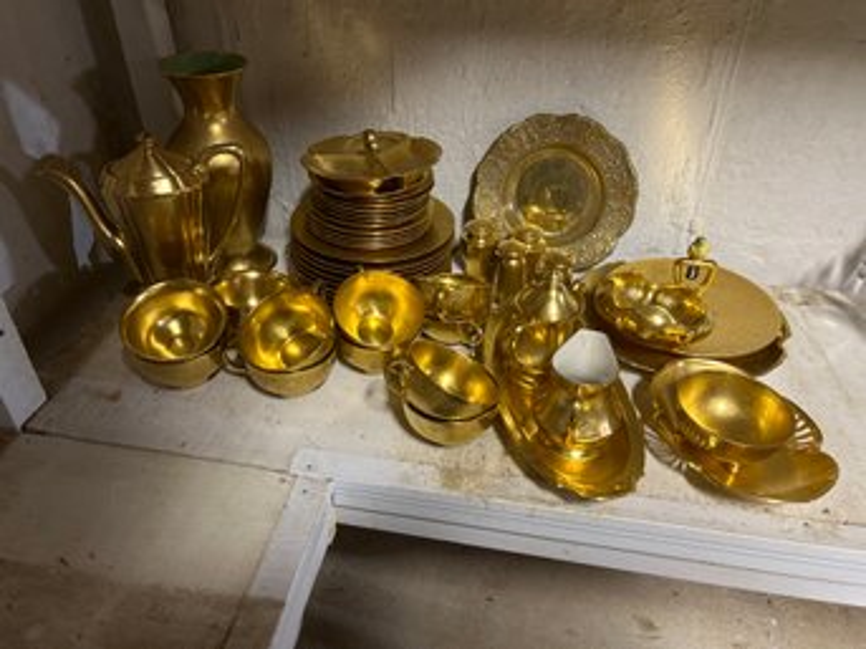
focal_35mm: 26
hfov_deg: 67.3
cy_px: 324
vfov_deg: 53.0
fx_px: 650
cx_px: 433
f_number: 1.5
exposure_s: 1/60
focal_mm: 5.7
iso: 250
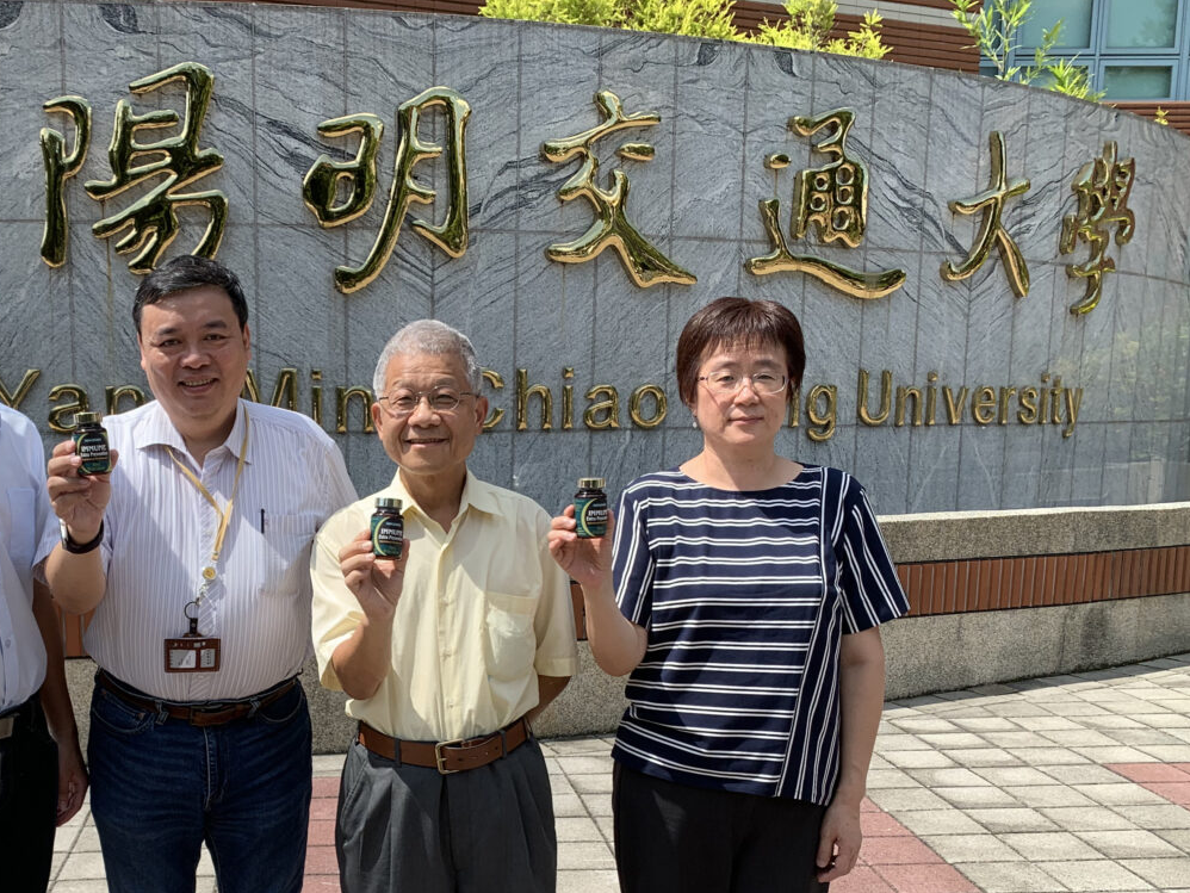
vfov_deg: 35.3
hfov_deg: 45.6
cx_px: 335
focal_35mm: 40
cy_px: 656
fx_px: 1375
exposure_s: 1/1136
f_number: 1.8
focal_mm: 4.25
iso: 25
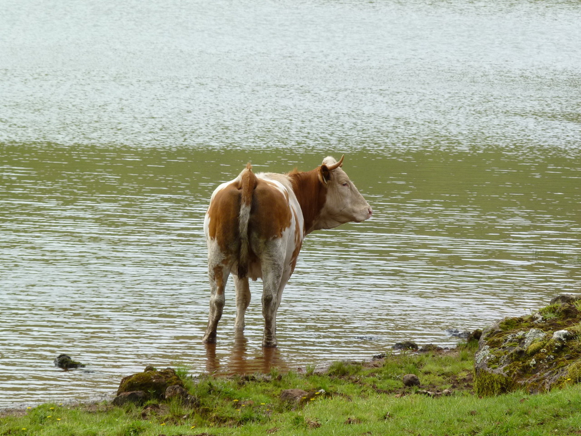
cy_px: 218
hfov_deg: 8.0
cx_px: 290
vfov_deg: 6.0
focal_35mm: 247
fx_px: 4146
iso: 160
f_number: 5.6
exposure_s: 1/500
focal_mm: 44
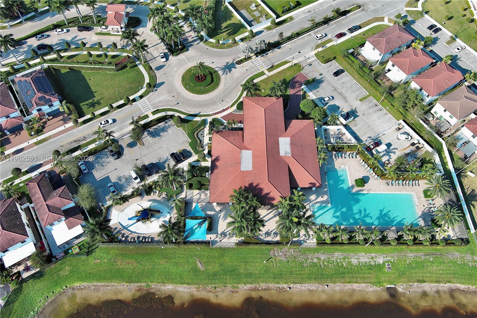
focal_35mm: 29
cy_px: 159
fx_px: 384
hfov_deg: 63.7
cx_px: 238
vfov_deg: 44.9
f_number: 2.8
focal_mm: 10.57
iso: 100
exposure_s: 1/731
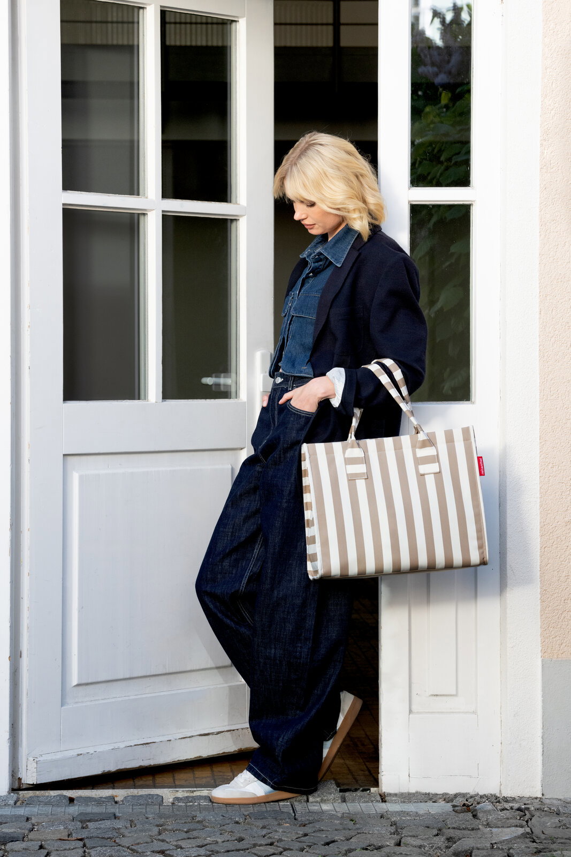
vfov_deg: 20.0
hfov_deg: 13.4
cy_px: 428
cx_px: 286
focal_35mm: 102
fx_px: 2426
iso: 800
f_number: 7.1
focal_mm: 102
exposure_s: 1/400
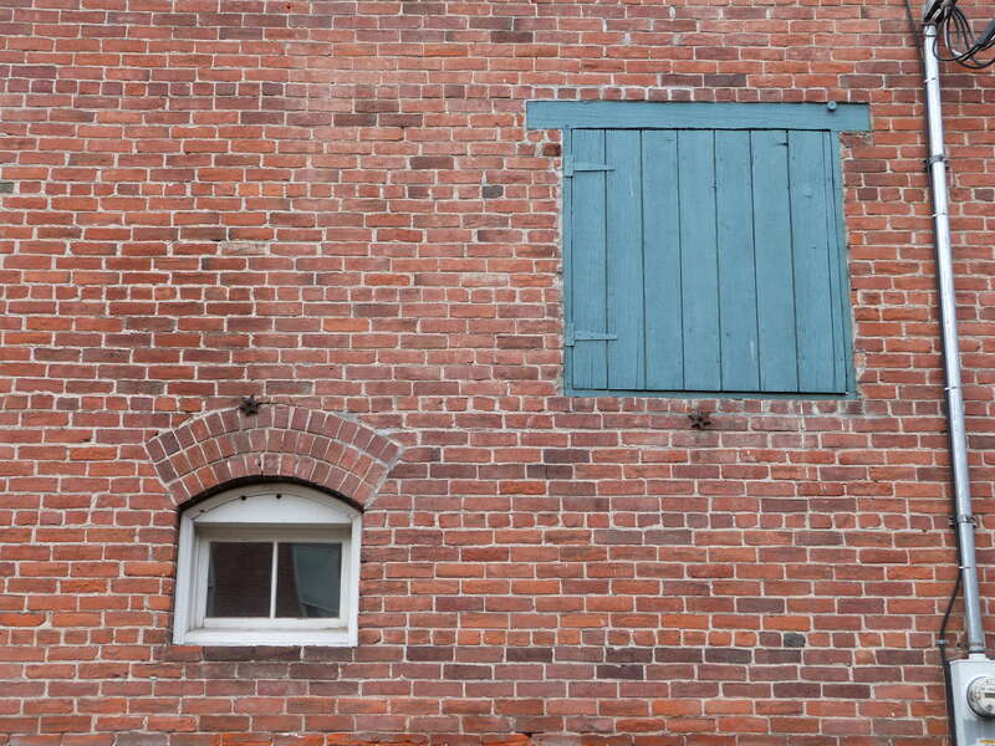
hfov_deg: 35.5
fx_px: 1552
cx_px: 498
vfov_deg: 27.0
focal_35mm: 54
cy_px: 373
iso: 100
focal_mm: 9.7
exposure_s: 1/125
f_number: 4
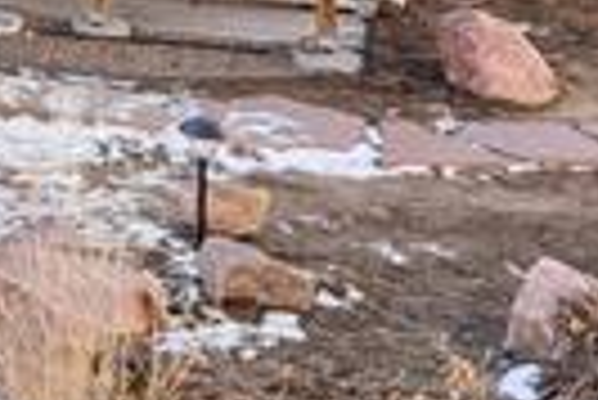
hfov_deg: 22.5
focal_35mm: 72
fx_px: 1197
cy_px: -310
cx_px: -319
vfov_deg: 16.2
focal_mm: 15
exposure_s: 1/30
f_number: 10
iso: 160
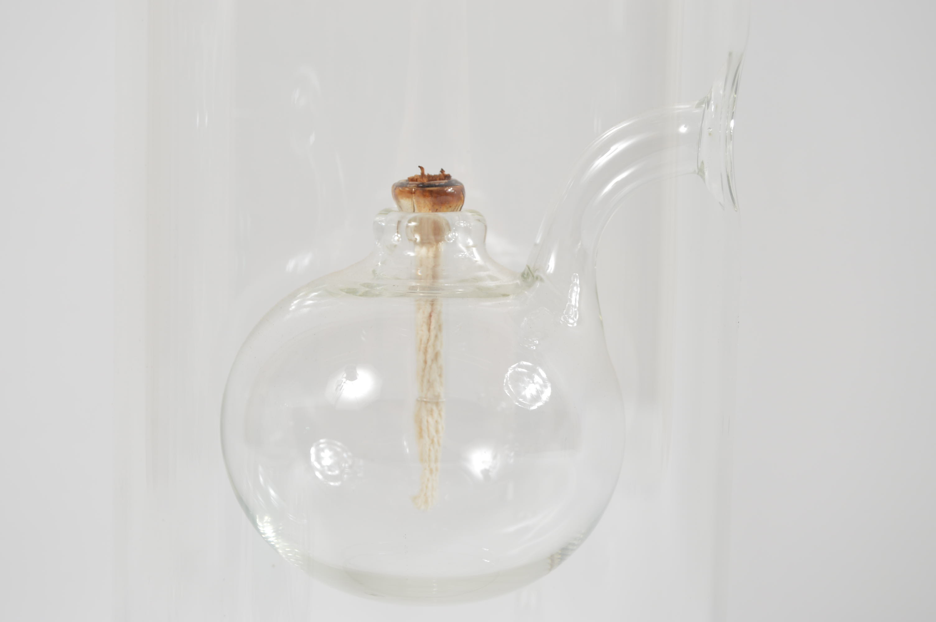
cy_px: 311
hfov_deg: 24.6
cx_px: 468
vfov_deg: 16.5
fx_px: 2143
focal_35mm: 82
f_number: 7.1
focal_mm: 55
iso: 100
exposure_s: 1/80
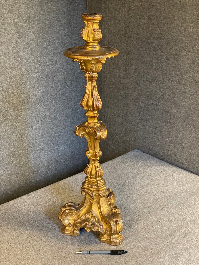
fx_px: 399
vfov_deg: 36.8
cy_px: 132
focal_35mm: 52
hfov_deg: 28.0
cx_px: 100
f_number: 2
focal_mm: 6
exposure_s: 1/60
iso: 500
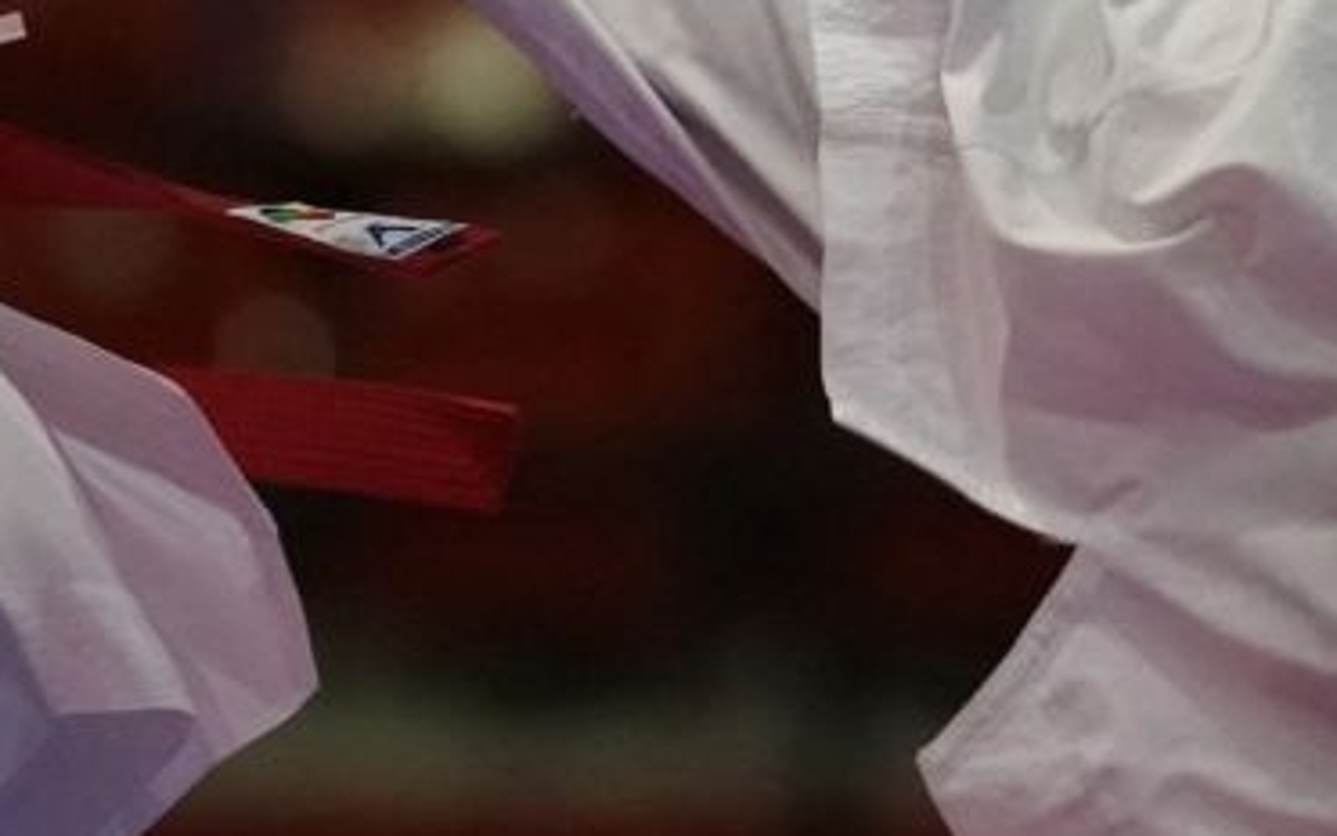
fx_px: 32762
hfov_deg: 2.3
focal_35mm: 899
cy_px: 191
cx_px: 696
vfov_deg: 1.5
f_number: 2.8
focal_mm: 182
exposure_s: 1/800
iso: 6400
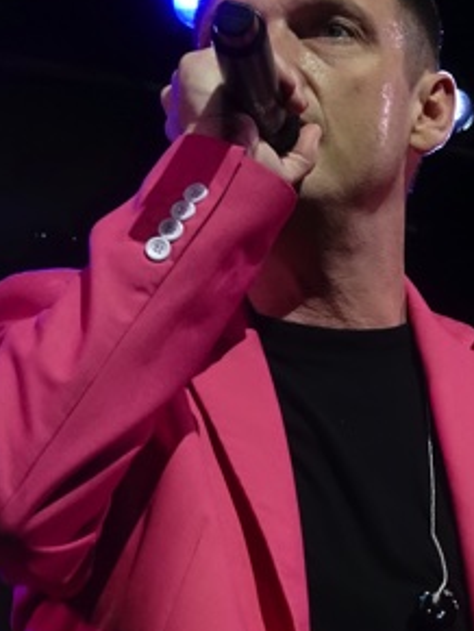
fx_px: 3591
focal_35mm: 197
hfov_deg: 7.5
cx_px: 350
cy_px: 528
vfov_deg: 10.0
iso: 250
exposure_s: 1/80
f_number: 4.5
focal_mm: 10.52
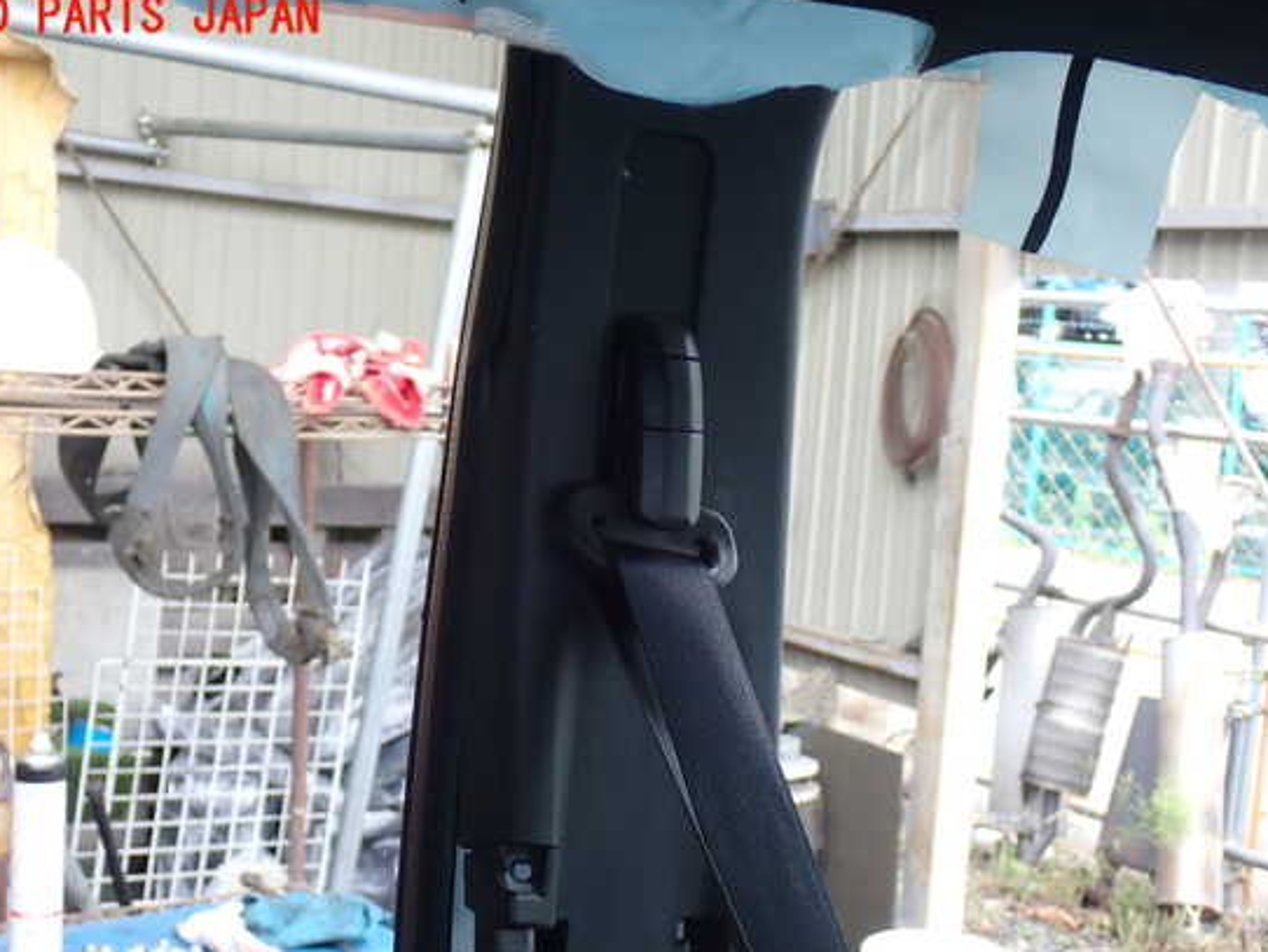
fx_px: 1906
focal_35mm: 52
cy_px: 515
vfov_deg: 28.0
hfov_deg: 36.8
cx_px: 597
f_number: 3.1
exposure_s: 1/100
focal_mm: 8.4
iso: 200
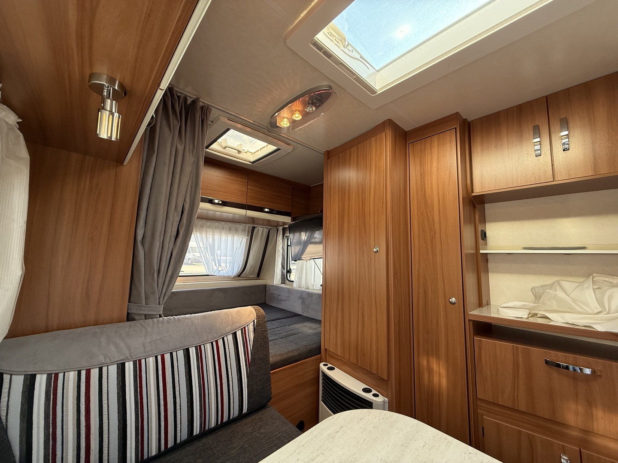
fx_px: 250
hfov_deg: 102.1
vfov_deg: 85.7
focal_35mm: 14
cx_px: 309
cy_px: 232
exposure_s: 1/99
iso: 160
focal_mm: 2.22
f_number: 2.2
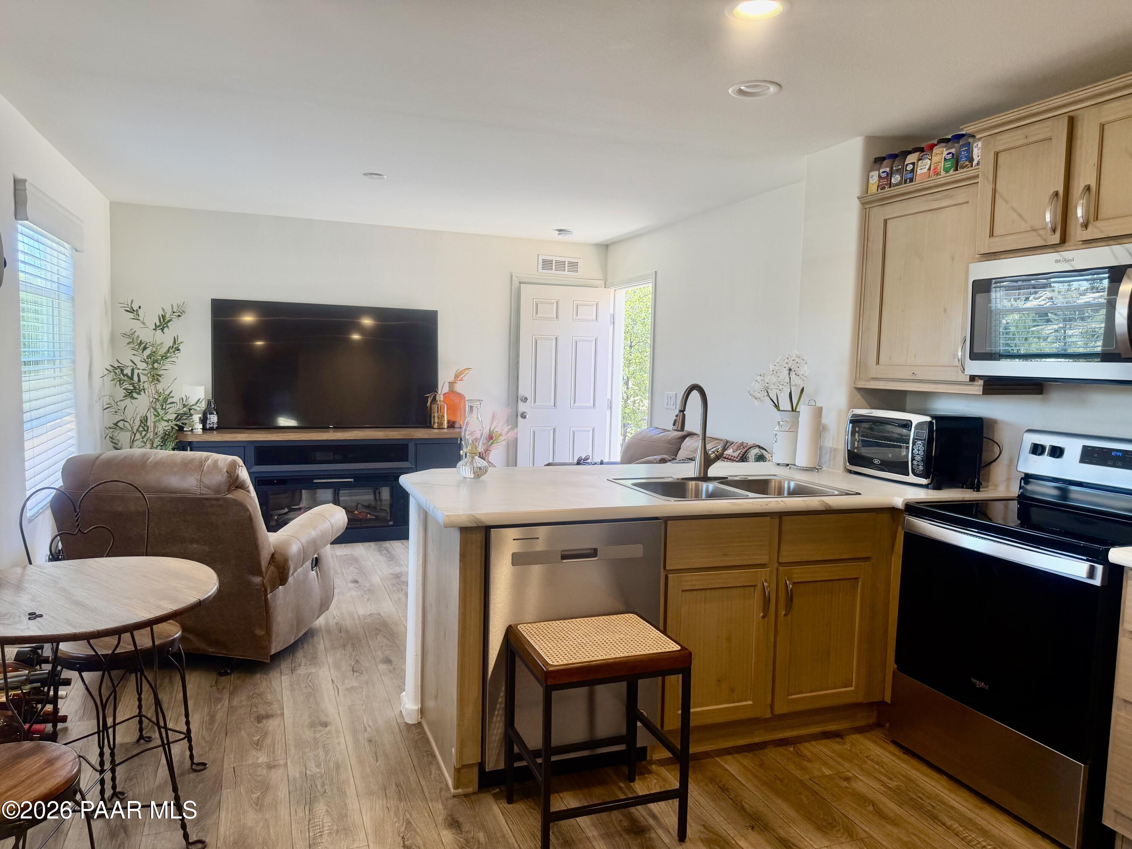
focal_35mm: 24
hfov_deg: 71.6
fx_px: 785
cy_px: 424
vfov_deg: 56.8
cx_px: 566
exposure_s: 1/120
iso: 80
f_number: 1.78
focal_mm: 6.76
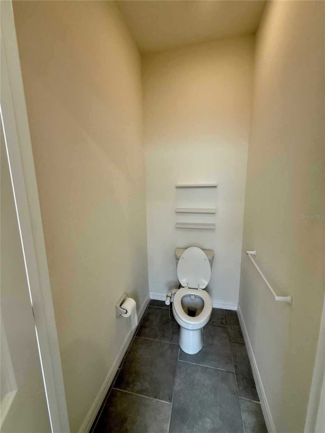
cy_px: 216
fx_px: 175
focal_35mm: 14
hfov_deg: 85.7
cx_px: 162
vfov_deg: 102.1
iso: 250
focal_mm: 2.22
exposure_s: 1/120
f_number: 2.2
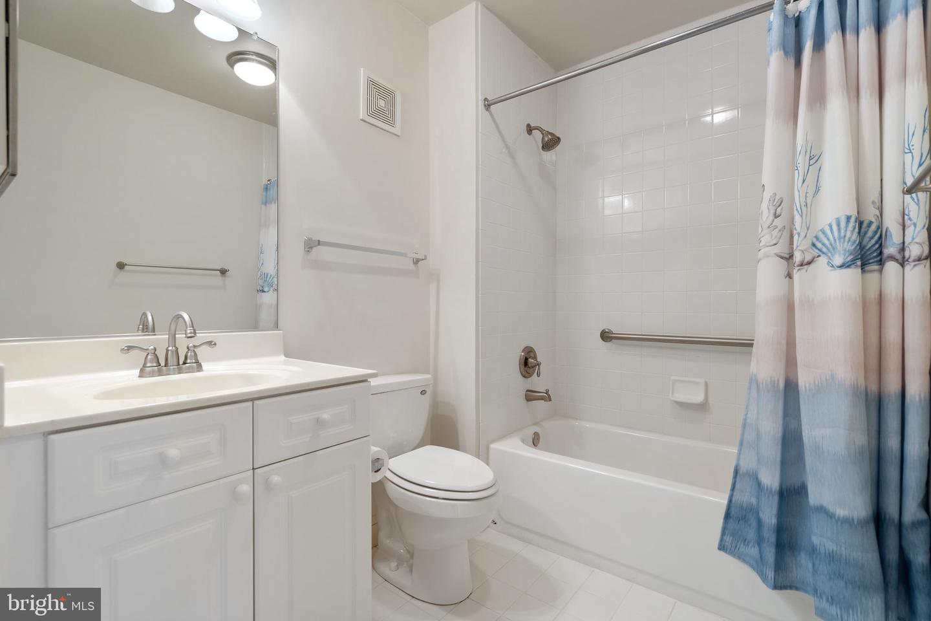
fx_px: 414
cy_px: 310
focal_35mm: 16
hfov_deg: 96.7
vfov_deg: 73.7
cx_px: 466
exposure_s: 1/4
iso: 500
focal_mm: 16
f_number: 8
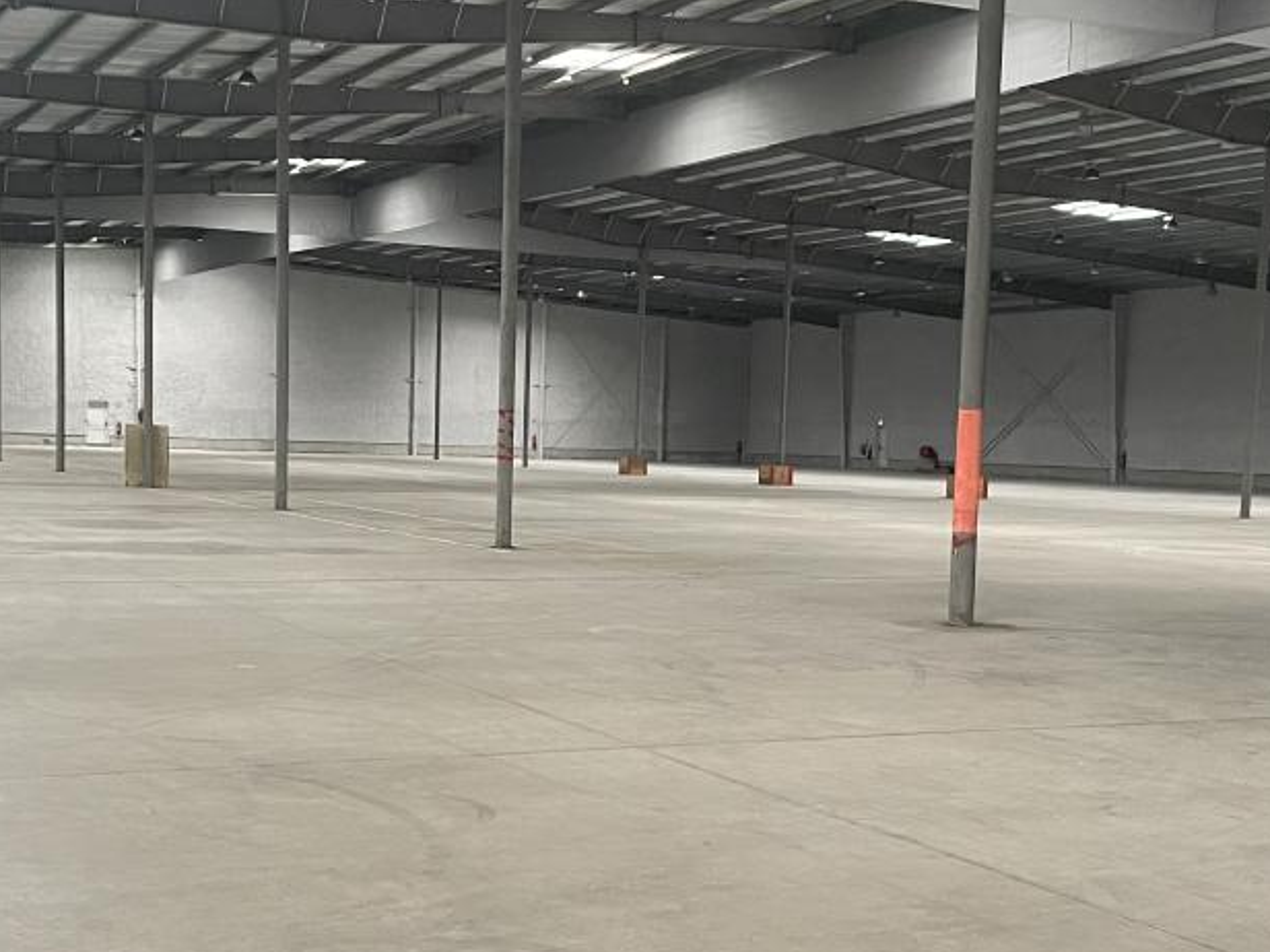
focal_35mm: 54
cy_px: 653
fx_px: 1981
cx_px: 571
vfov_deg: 26.8
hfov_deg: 35.5
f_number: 1.6
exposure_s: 1/60
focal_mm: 4.2
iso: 400
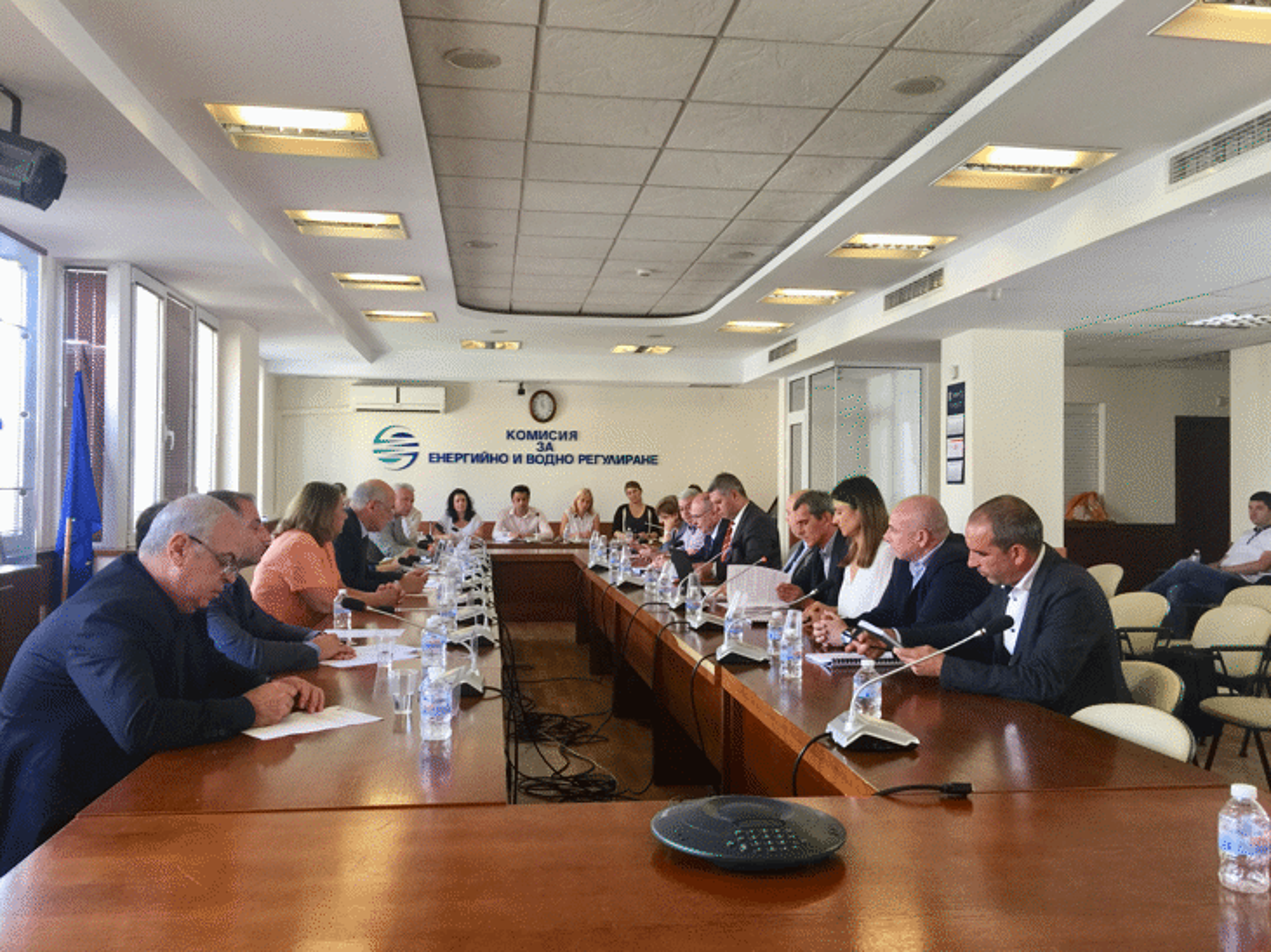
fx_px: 1065
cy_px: 476
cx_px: 636
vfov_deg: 48.2
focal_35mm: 29
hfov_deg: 61.7
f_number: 2.2
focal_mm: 4.15
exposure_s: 1/33
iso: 64
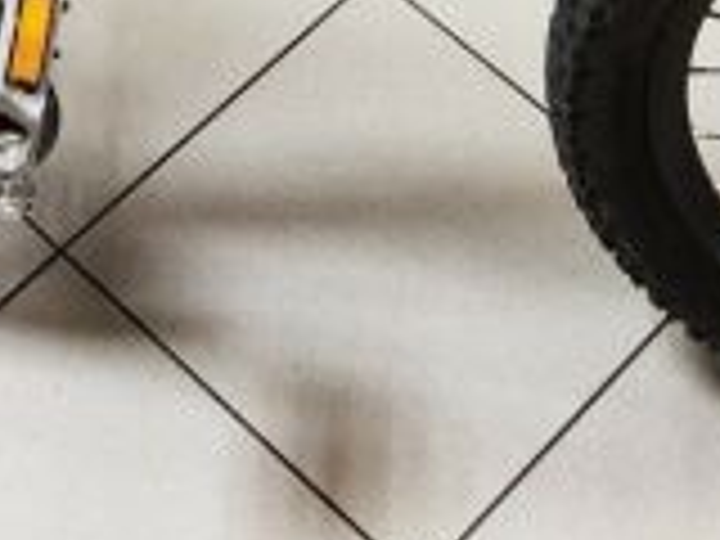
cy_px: -299
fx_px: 2600
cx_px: 212
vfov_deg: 11.3
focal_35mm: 125
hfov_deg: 15.7
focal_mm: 4.75
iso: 1884
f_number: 1.75
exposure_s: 1/50
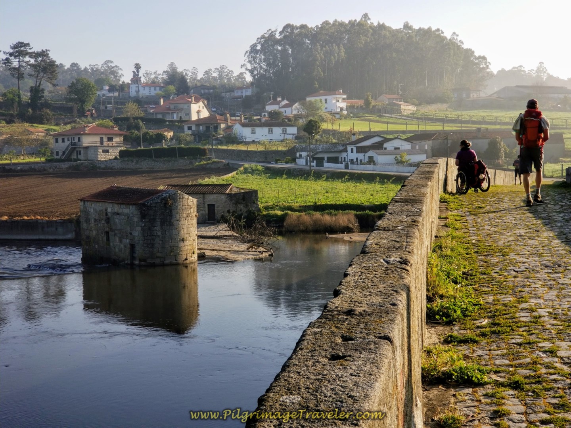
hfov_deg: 36.8
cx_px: 286
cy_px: 214
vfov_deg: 28.0
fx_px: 858
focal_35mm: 52
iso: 25
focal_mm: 6
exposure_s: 1/530
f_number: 2.4
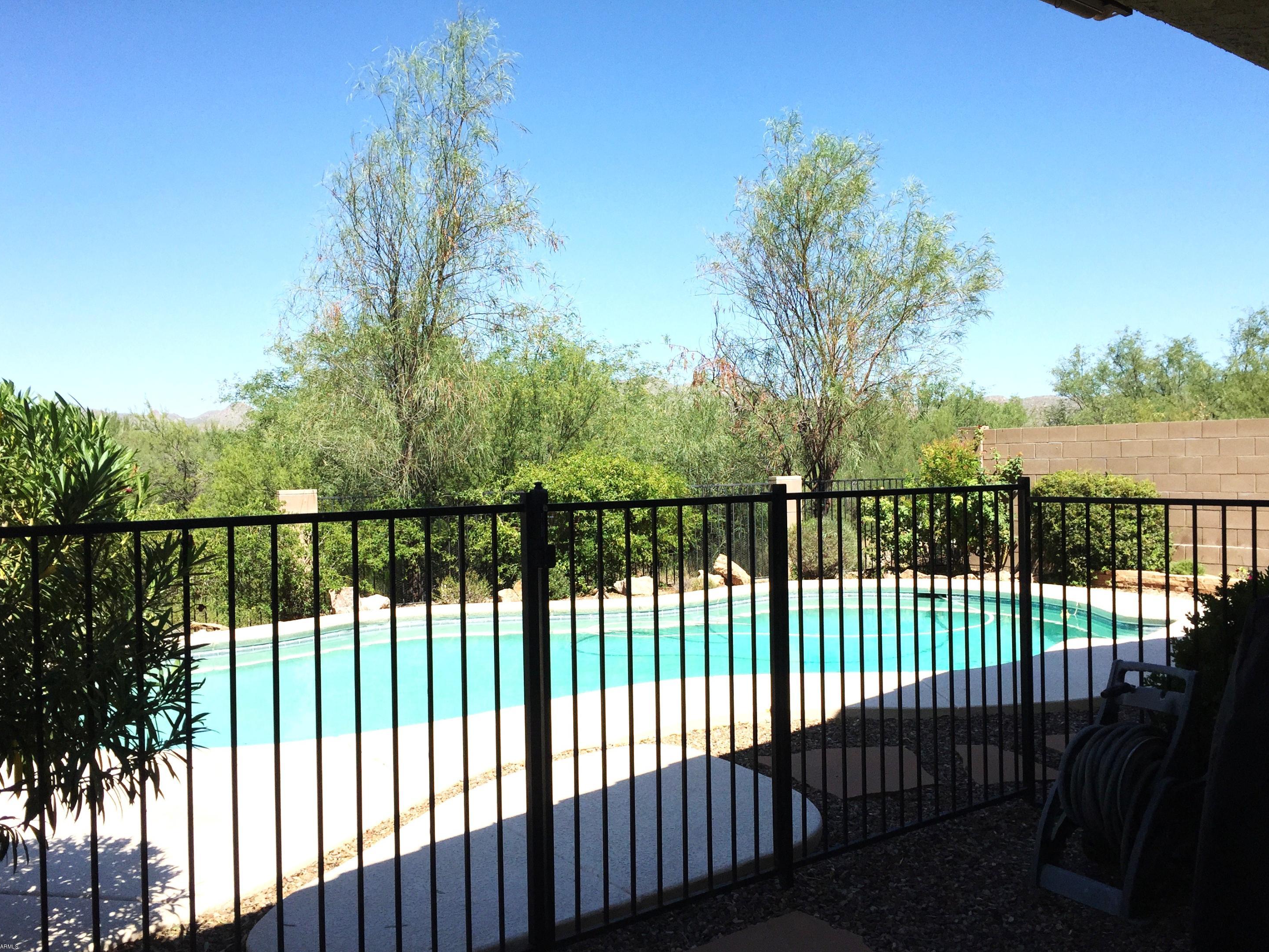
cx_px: 633
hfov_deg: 60.0
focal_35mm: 30
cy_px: 485
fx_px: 1100
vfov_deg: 46.8
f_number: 2.2
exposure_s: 1/2825
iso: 32
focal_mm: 4.15
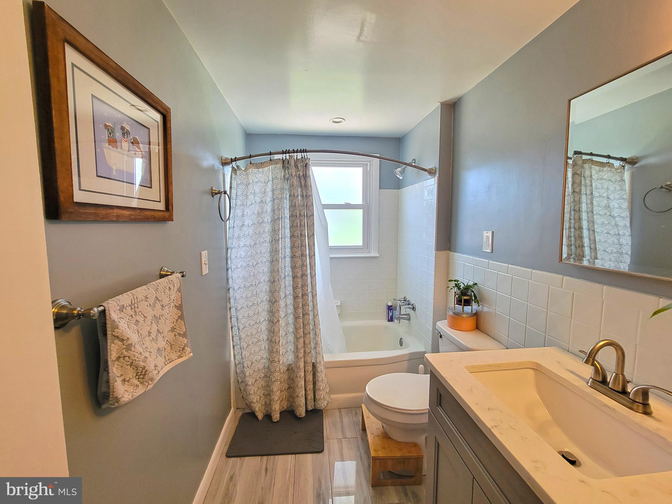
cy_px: 252
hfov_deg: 106.2
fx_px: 252
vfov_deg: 89.9
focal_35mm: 13
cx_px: 336
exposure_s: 1/60
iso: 125
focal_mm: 2.2
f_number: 2.2
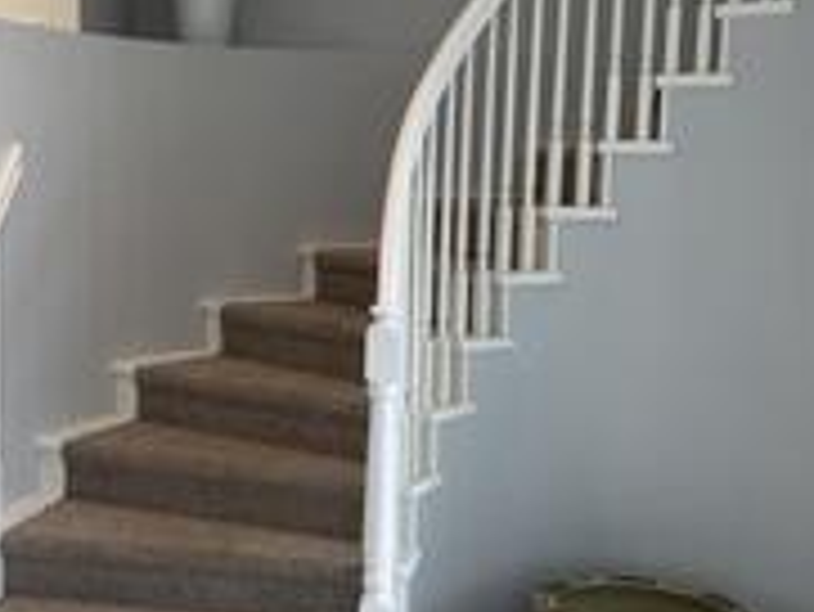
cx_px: 153
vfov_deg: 27.5
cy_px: 369
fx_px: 1247
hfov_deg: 34.9
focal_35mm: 53
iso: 80
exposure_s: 1/120
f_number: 1.78
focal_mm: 6.76
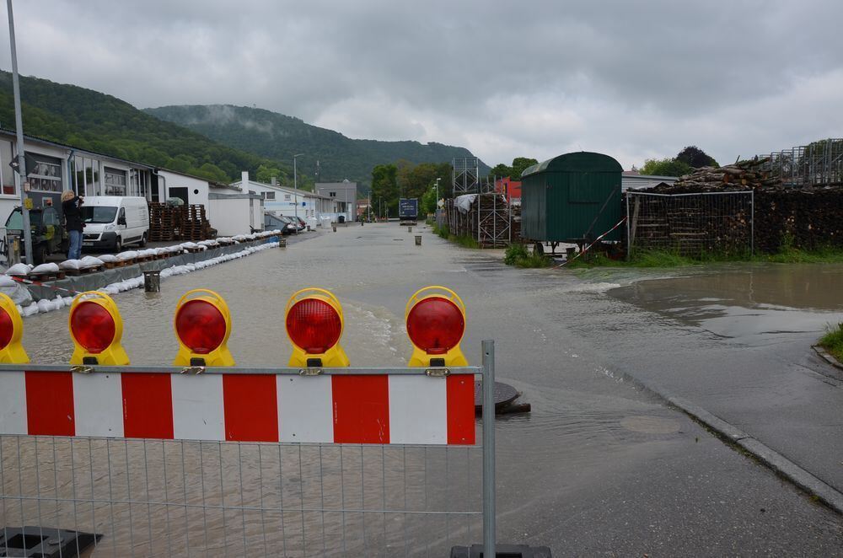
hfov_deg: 67.5
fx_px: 631
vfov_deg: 47.7
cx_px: 422
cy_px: 279
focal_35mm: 27
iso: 100
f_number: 8
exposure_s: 1/250
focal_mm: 18
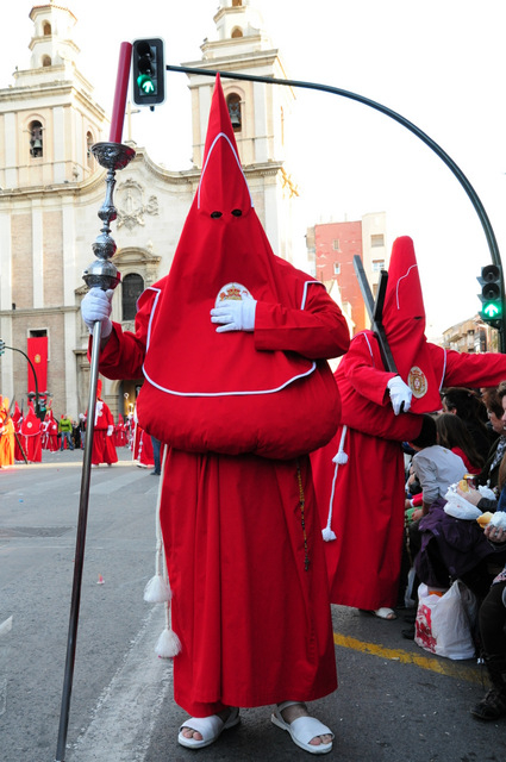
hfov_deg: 36.8
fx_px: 761
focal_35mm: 36
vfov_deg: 53.2
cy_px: 381
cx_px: 253
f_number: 7.1
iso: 800
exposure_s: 1/200
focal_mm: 24
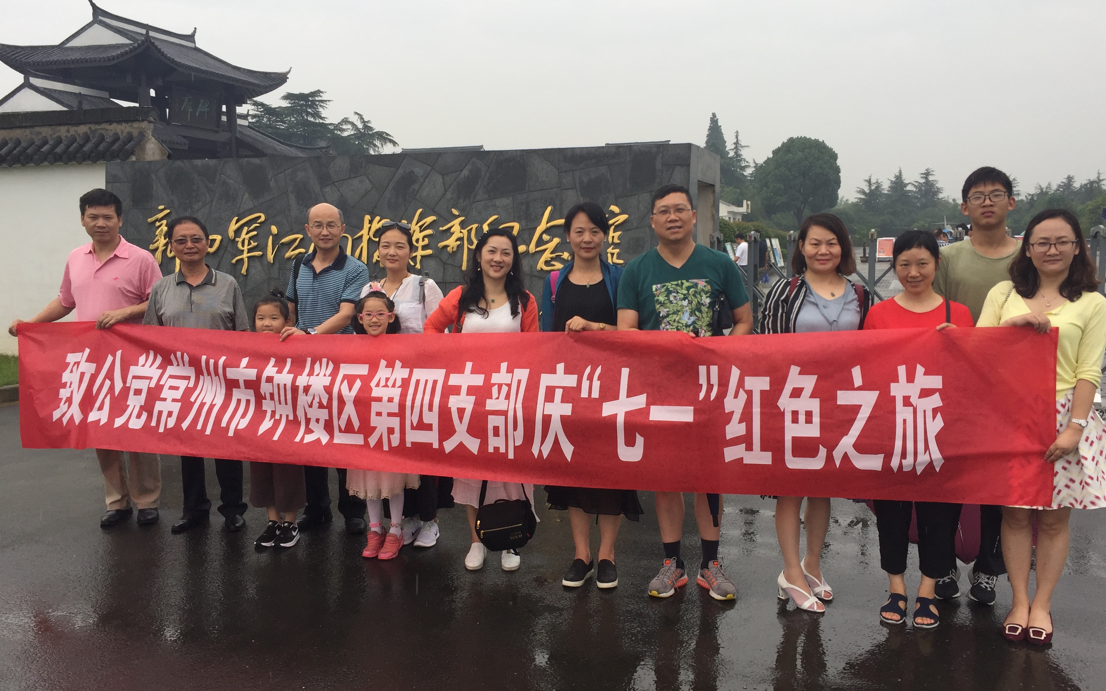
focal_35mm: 32
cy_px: 368
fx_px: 965
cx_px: 574
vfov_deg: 39.4
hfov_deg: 59.6
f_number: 2.2
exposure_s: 1/573
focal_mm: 4.15
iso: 32
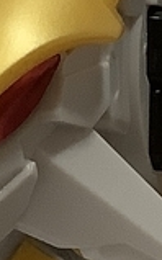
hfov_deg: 5.2
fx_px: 1757
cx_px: -124
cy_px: 74
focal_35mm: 248
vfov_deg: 8.5
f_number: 2.4
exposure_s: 1/50
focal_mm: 3.3
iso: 125
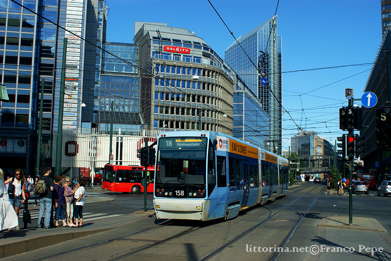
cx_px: 196
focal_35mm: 42
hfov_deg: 46.4
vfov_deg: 31.9
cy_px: 130
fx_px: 456
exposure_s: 1/640
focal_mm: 28
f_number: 7.1
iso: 200
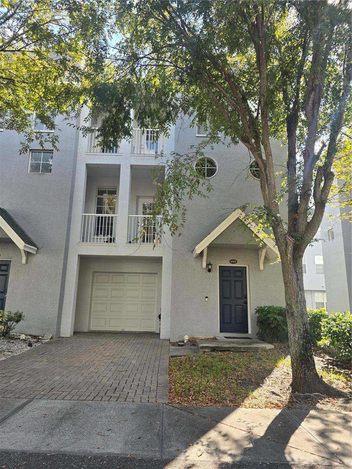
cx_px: 176
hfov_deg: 58.9
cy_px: 234
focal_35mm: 23
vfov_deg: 73.9
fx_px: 312
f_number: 1.7
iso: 12
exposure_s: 1/180
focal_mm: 6.3
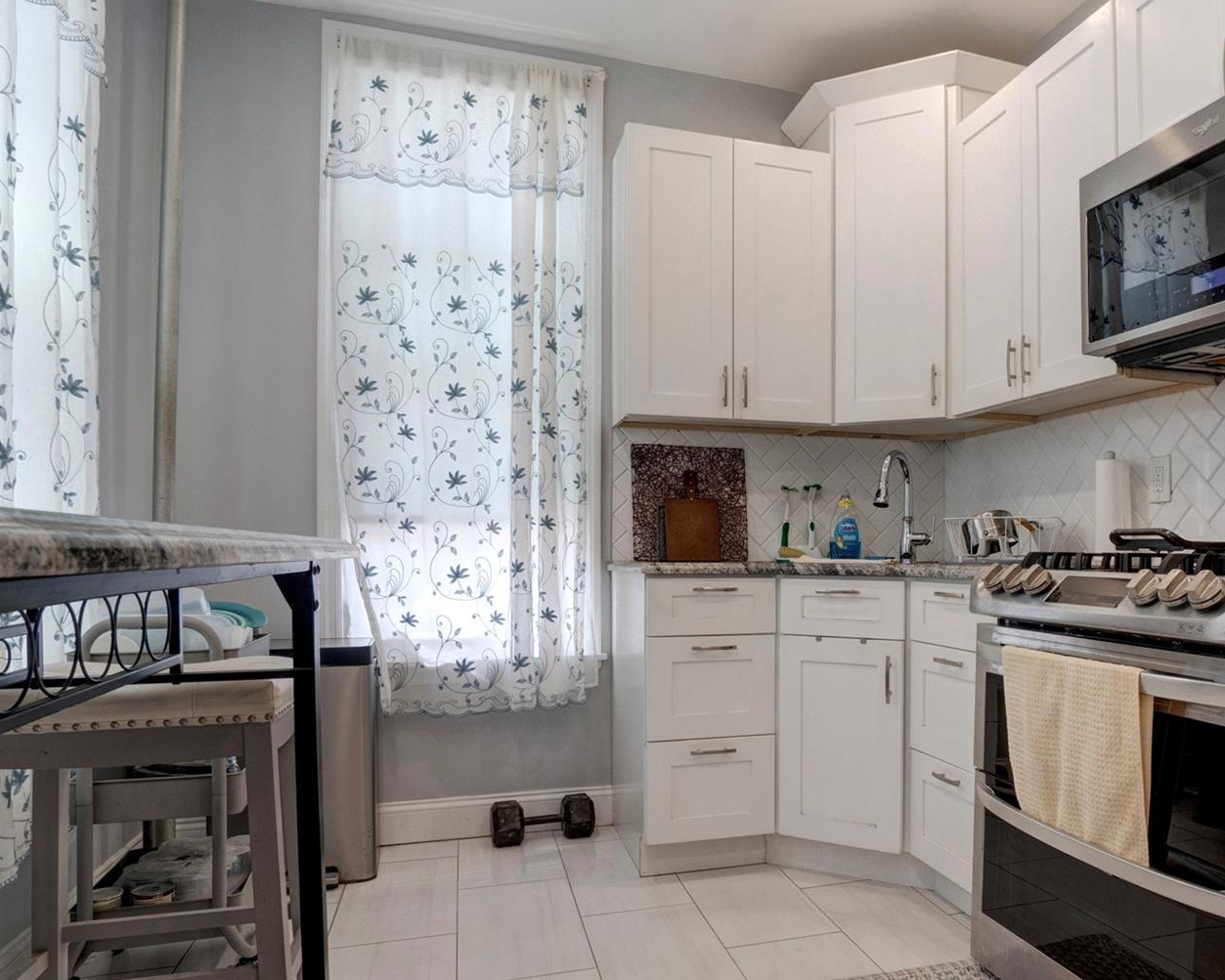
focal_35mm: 23
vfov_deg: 60.7
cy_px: 554
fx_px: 834
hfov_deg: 70.1
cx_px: 835
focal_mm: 10
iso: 800
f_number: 9
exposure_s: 1/30
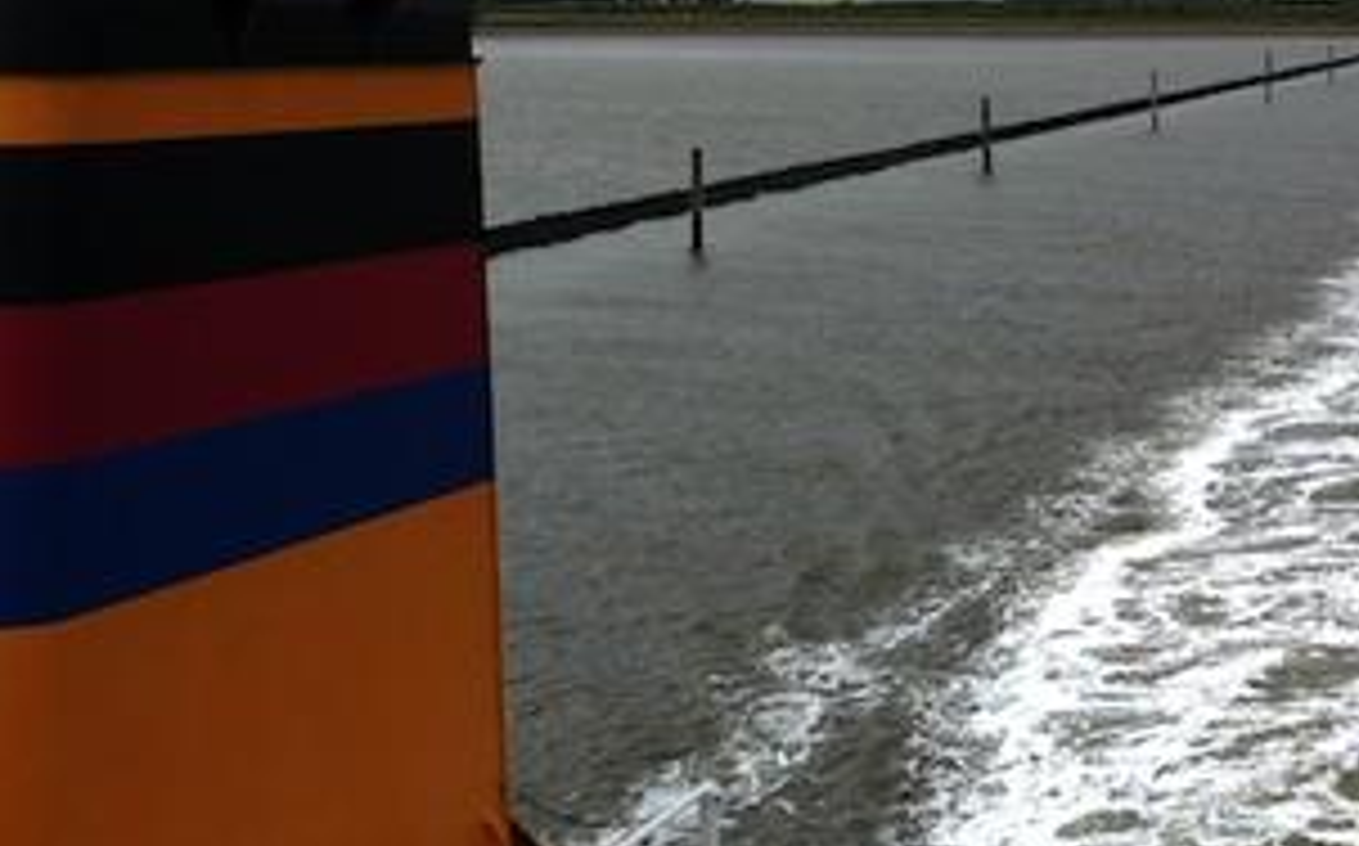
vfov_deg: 18.0
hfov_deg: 26.7
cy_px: 284
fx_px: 2664
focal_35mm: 72
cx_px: 1436
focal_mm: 5.3
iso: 100
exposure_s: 1/1000
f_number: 3.5
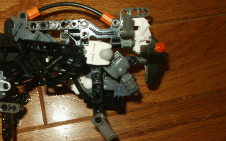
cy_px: 69
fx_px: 326
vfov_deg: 24.4
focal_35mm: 53
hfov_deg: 37.7
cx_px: 71
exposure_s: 1/45
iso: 200
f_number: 6.7
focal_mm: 7.18
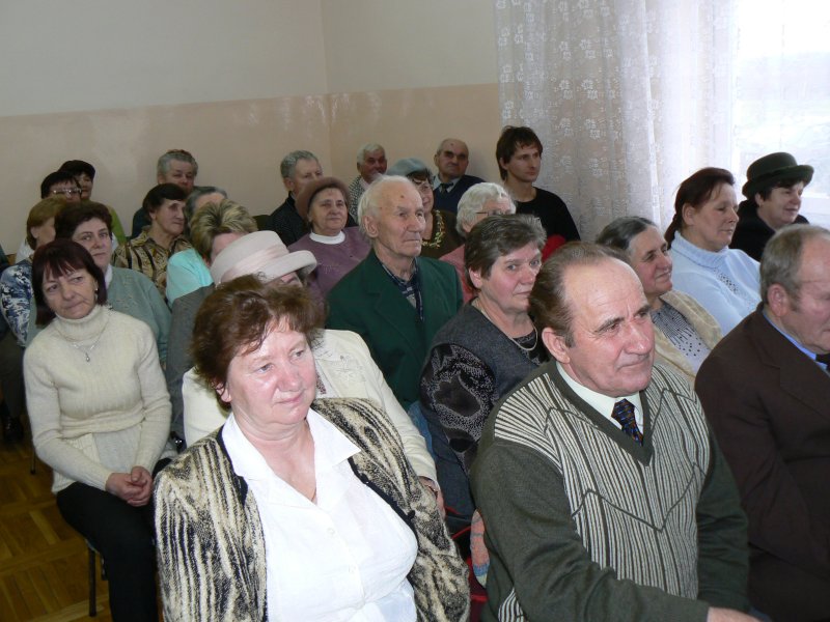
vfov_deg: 39.7
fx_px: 863
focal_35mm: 36
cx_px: 415
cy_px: 311
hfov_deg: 51.4
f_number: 2.8
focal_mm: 6
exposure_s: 1/30
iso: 100
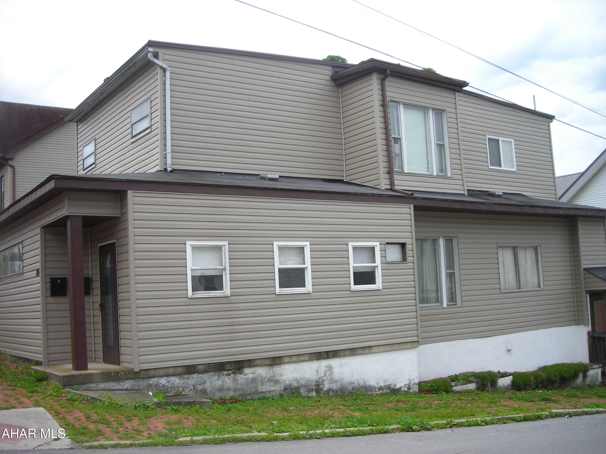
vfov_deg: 37.7
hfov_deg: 49.0
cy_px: 227
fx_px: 665
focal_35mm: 38
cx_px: 303
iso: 50
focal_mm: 6.3
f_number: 3.2
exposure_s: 1/391
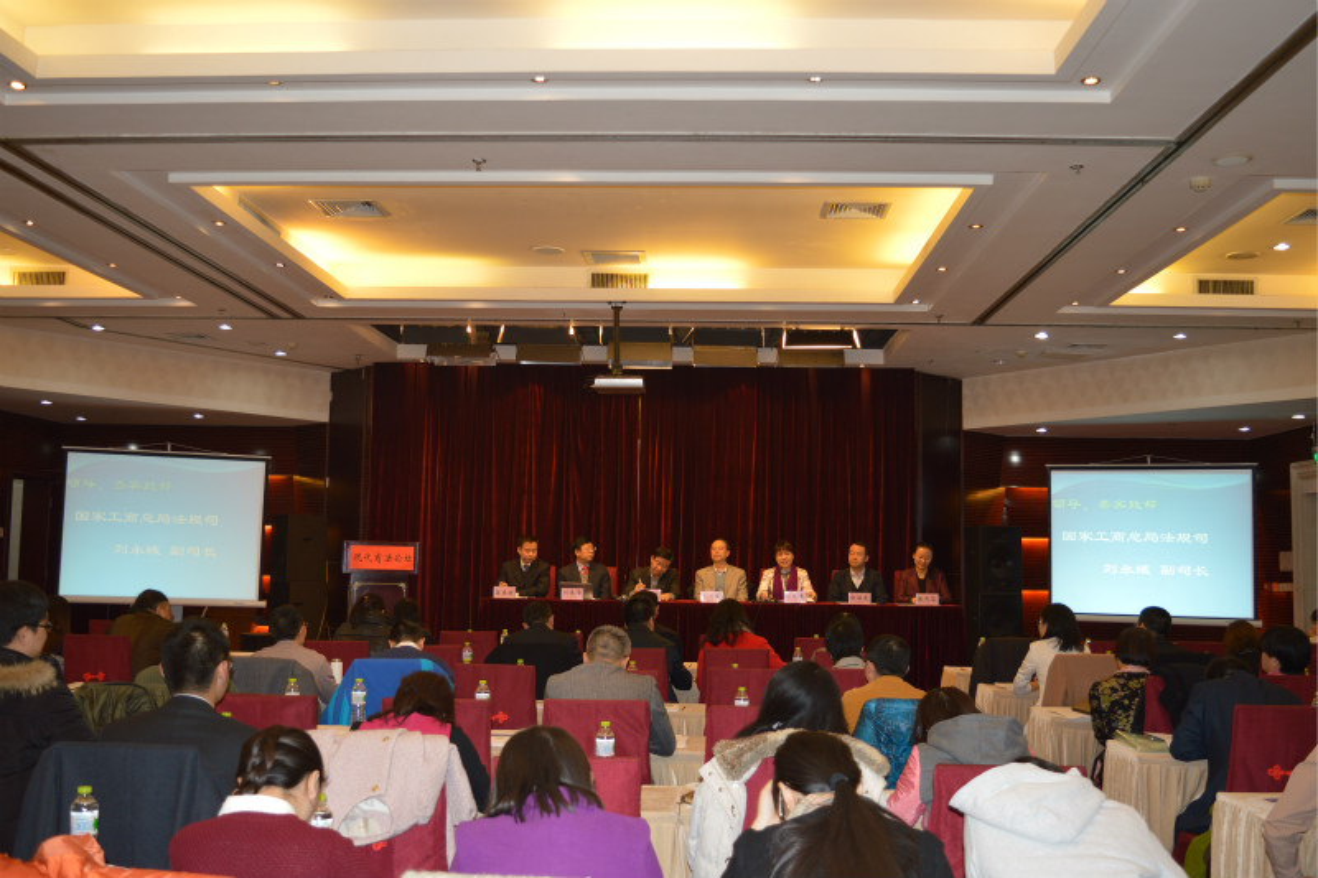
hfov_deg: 55.1
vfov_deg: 38.3
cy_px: 439
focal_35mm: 34
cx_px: 659
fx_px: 1263
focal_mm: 23
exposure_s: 1/30
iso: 280
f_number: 3.8
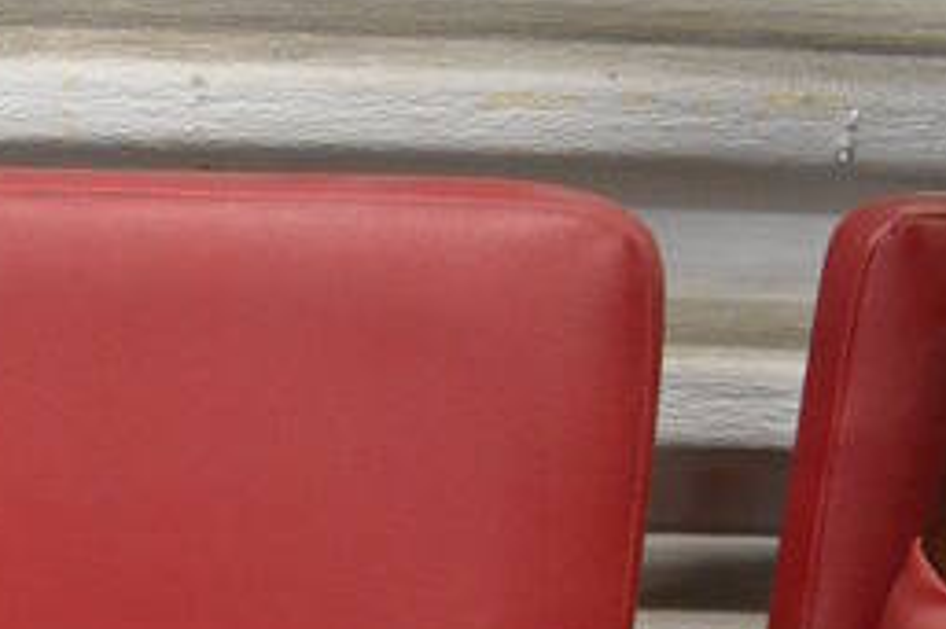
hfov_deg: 20.1
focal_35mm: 96
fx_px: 2521
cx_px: -140
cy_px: 1477
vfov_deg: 11.8
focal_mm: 18
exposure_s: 1/125
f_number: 3.5
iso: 3200
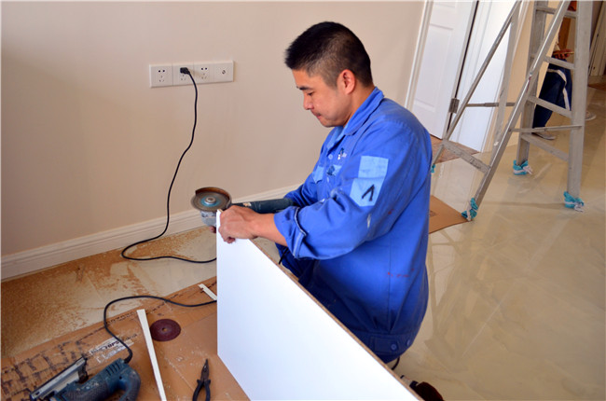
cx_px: 303
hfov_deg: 62.1
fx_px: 504
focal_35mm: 30
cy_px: 200
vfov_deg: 43.4
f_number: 4
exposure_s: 1/60
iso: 450
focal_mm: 20
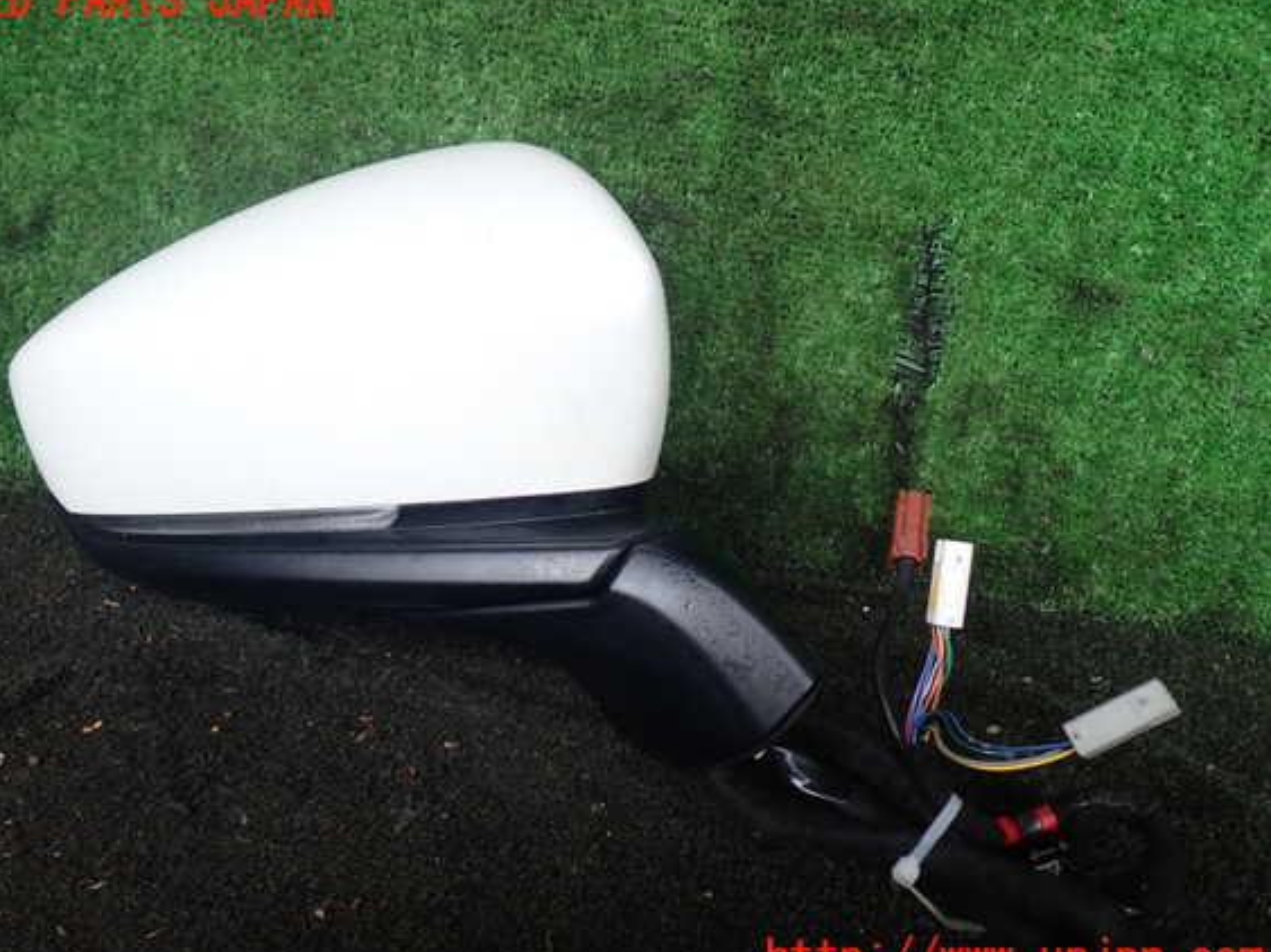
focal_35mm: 32
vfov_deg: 44.1
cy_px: 481
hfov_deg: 56.8
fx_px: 1175
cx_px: 598
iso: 200
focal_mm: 5.4
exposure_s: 1/60
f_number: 2.3
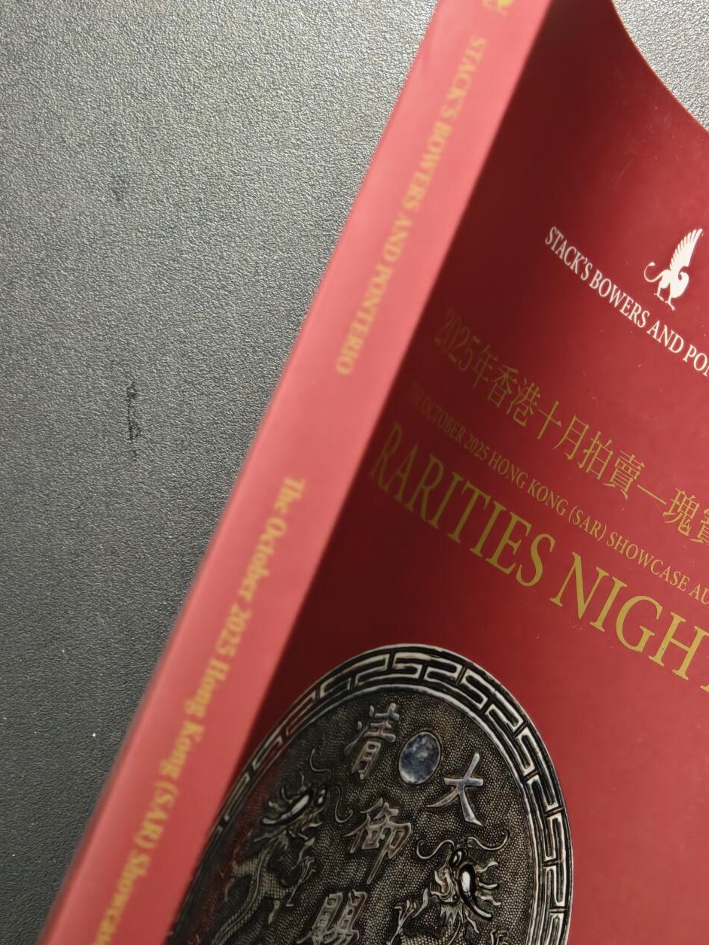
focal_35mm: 86
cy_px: 460
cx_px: 312
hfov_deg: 17.2
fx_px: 2349
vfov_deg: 22.8
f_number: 2
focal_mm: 9
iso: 1000
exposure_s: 1/60
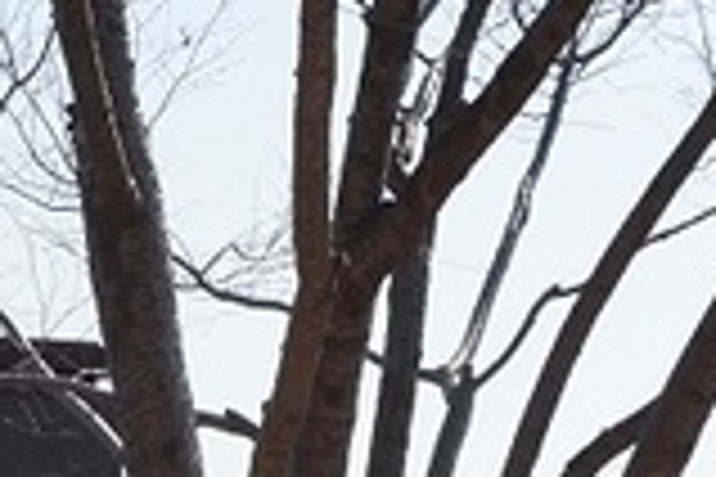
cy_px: 664
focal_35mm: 151
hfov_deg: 13.6
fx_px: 3003
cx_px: 182
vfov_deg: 8.9
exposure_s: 1/125
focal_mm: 25
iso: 100
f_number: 11
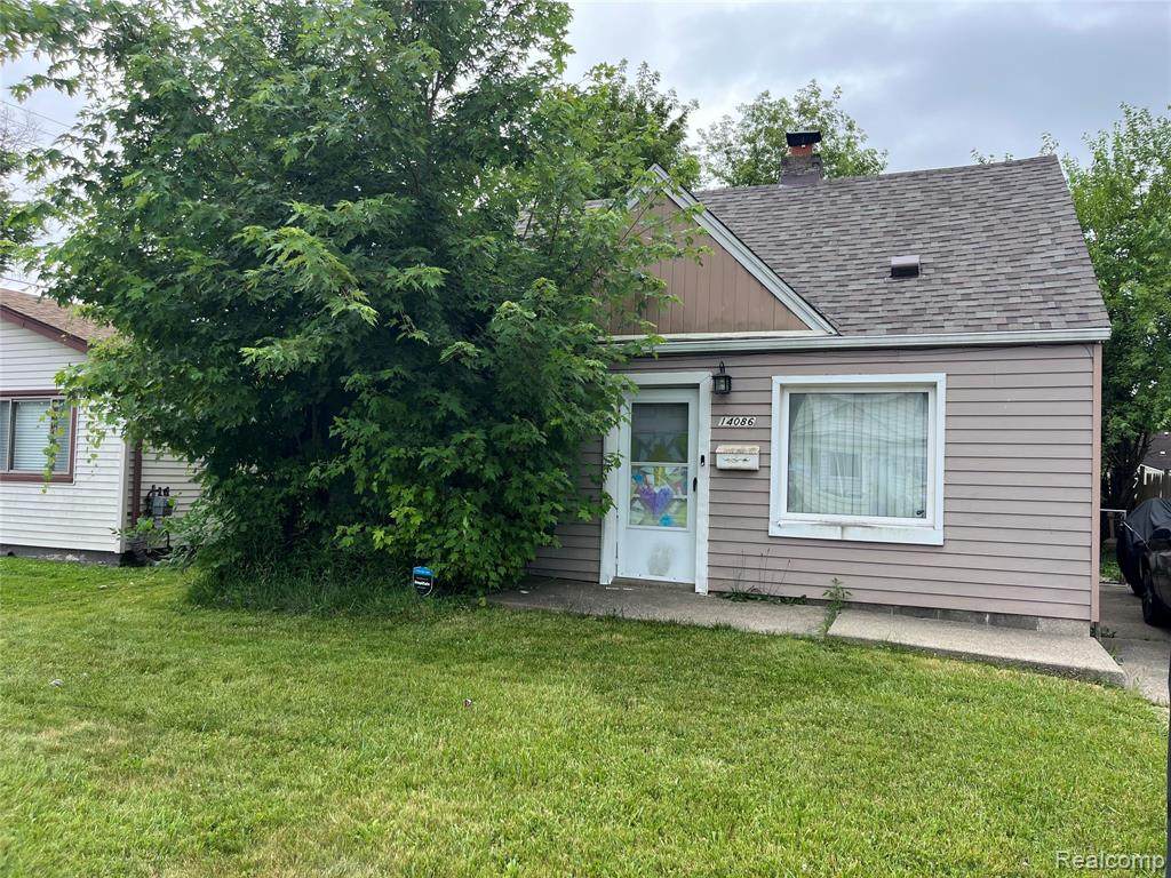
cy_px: 439
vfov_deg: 53.1
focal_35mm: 26
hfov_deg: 67.3
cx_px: 586
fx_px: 880
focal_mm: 5.1
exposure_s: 1/1279
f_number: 1.6
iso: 50
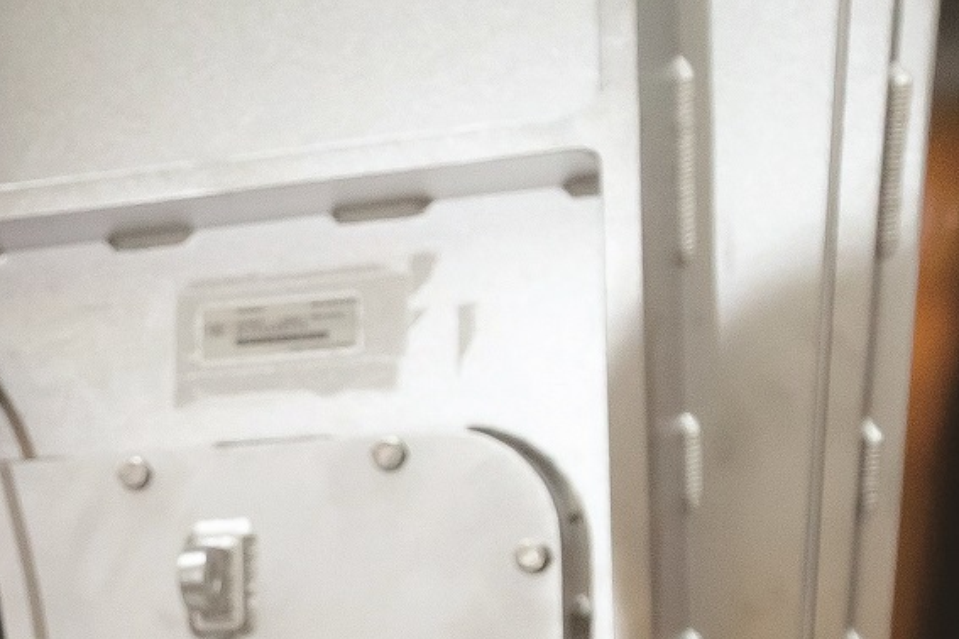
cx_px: -859
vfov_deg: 10.5
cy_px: 845
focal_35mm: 127
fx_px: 3383
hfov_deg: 14.0
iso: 1600
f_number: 5
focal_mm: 24
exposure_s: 1/160
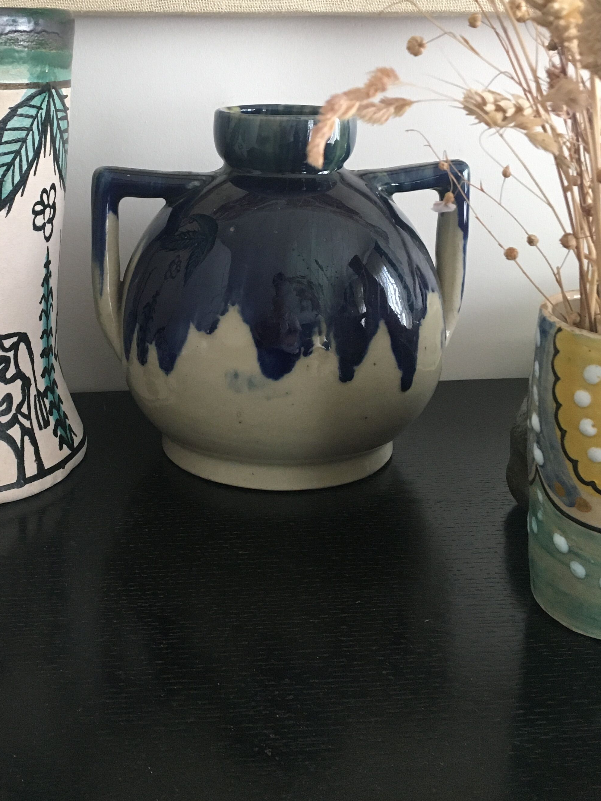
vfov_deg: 42.2
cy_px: 246
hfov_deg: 32.3
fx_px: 1018
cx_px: 160
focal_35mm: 44
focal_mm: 4.15
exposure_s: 1/30
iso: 160
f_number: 2.2
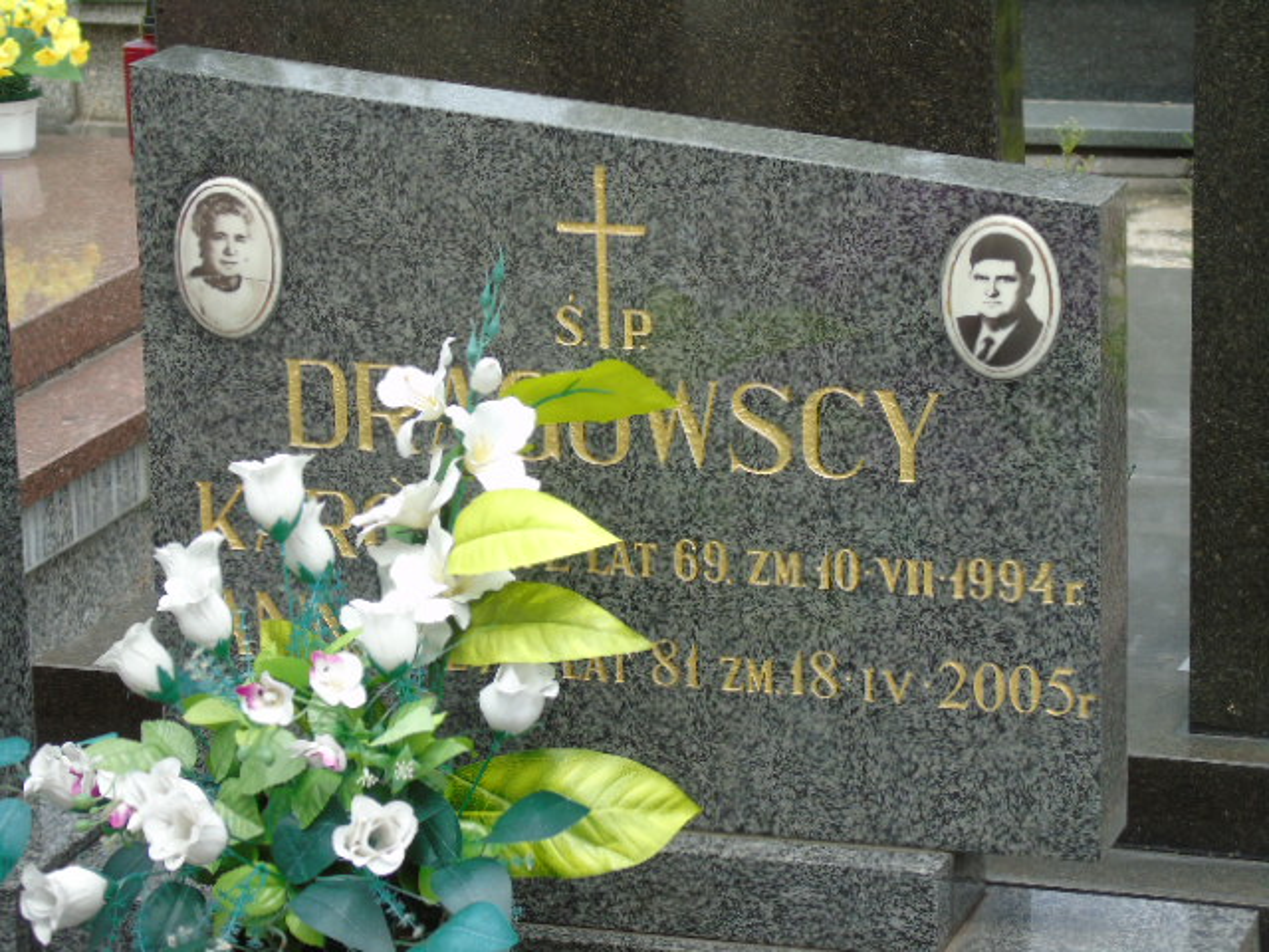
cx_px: 634
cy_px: 476
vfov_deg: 12.0
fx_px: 4546
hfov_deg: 15.9
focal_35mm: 124
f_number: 4.6
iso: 80
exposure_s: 1/320
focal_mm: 22
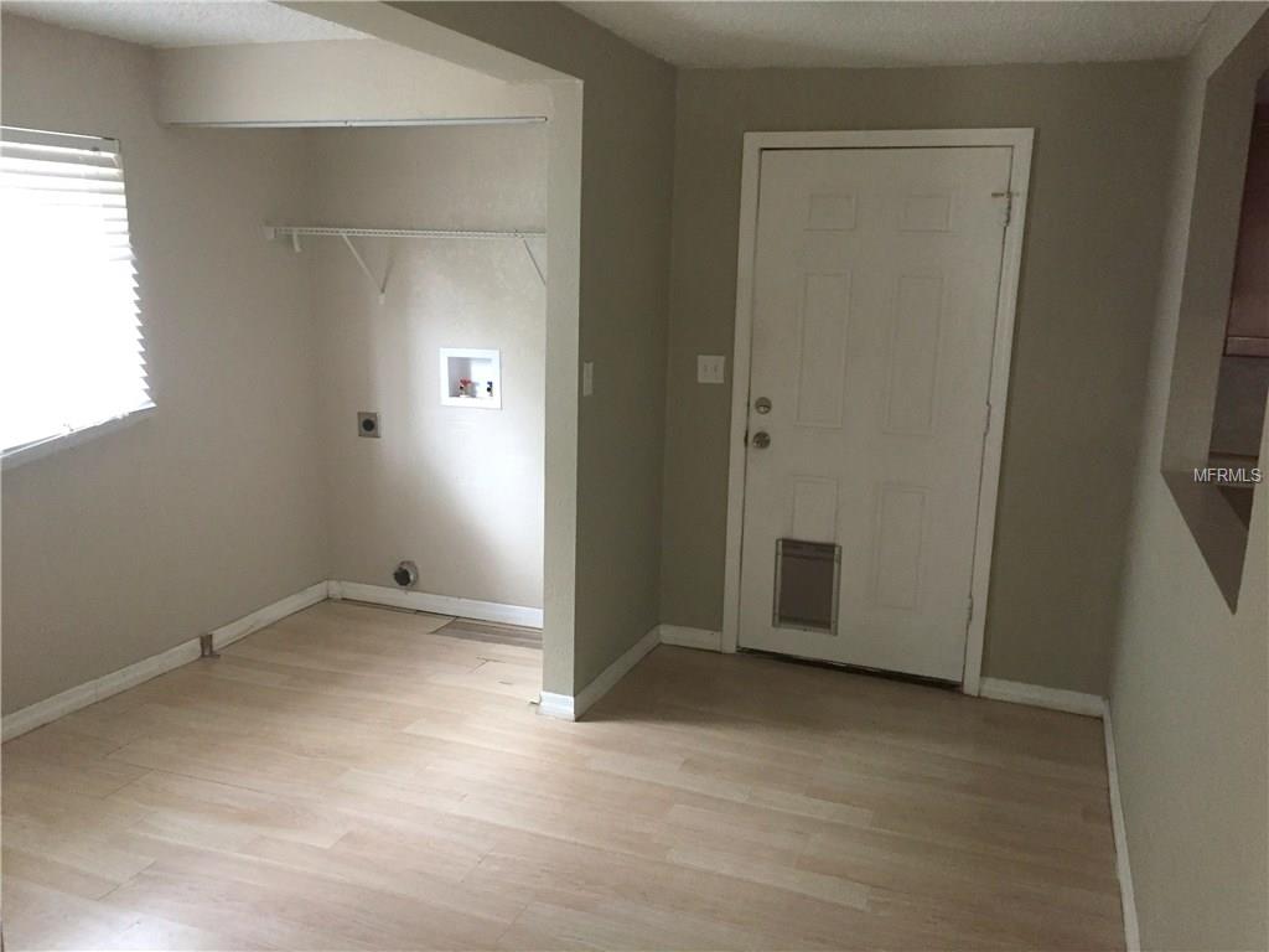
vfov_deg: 48.2
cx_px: 634
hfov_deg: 61.7
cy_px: 476
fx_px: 1063
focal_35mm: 29
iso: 250
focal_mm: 4.15
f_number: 2.2
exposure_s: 1/24
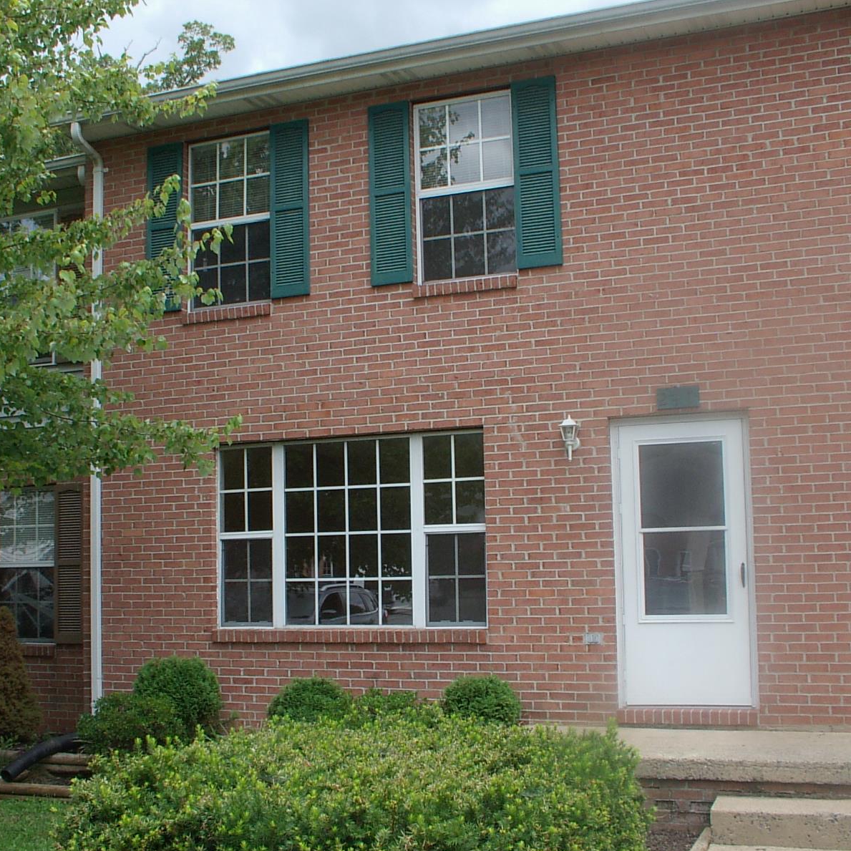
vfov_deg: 38.3
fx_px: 1224
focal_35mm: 44
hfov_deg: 38.3
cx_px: 371
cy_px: 429
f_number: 5.2
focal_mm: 5.8
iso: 100
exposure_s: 1/110
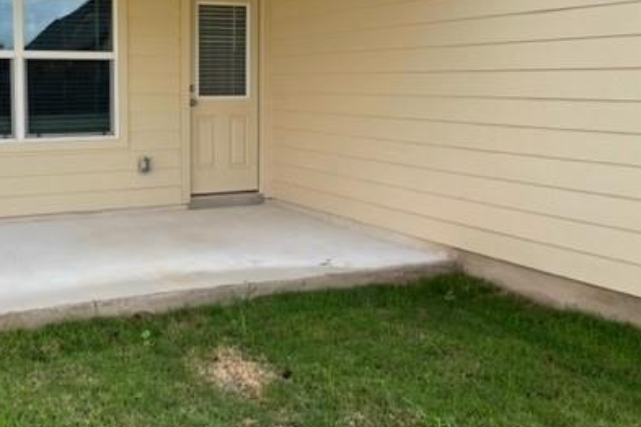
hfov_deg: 43.2
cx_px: 168
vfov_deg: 30.3
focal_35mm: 44
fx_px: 783
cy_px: 137
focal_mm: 4.2
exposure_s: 1/1416
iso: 32
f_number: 1.6
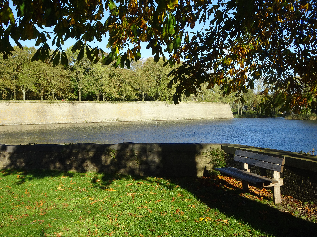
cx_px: 158
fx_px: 403
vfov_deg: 32.9
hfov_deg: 42.9
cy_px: 118
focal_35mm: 44
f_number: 4.5
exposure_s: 1/320
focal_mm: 7.58
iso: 80
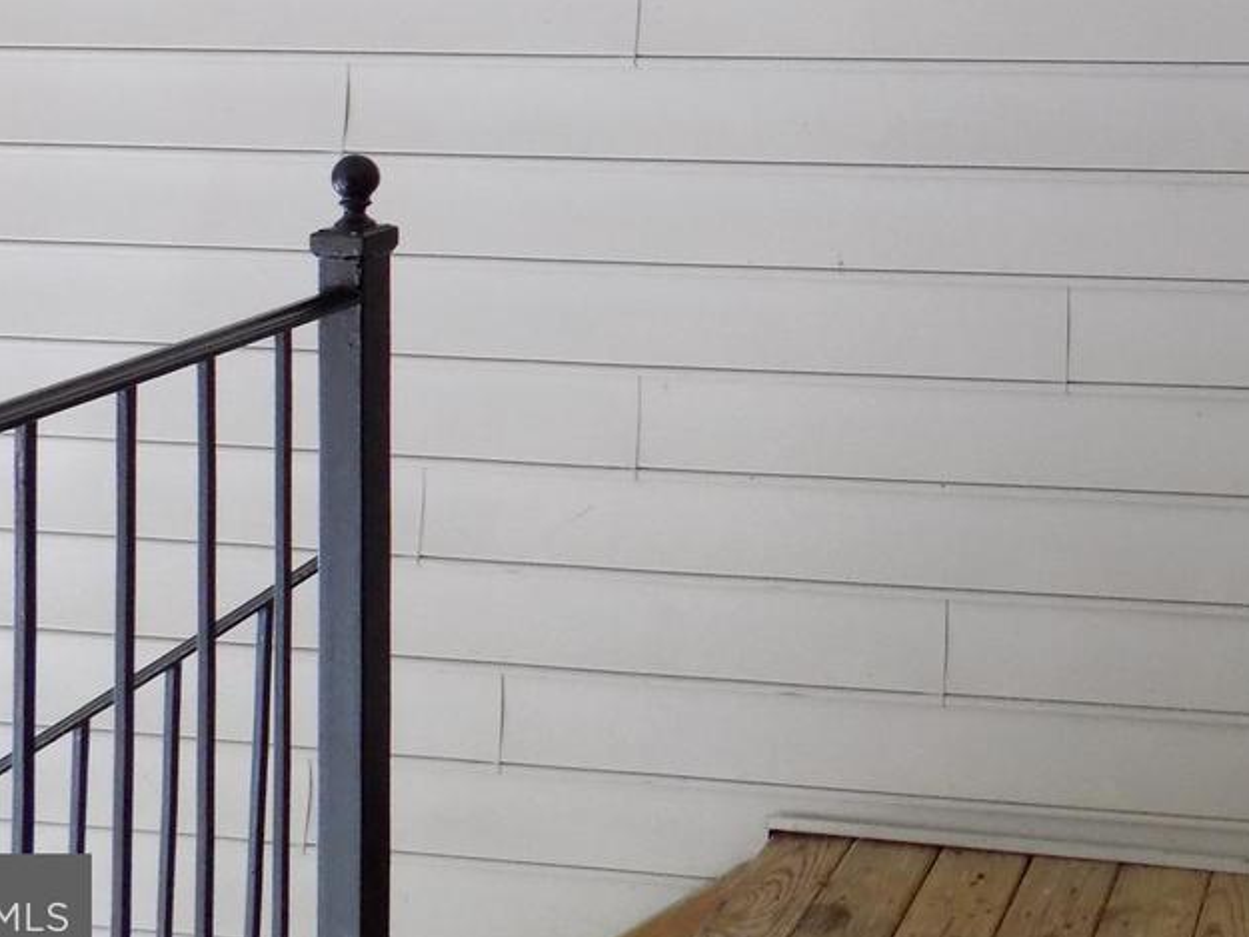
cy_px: -111
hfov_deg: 33.7
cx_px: 1179
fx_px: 1913
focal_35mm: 53
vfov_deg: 25.4
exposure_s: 1/30
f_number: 3.1
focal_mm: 4
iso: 220
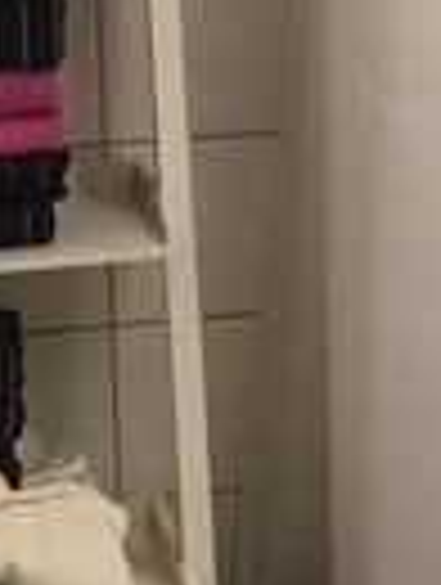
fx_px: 2895
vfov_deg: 11.5
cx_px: 747
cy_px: 94
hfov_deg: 8.4
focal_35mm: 171
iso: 125
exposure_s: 1/33
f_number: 2.2
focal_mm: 4.15
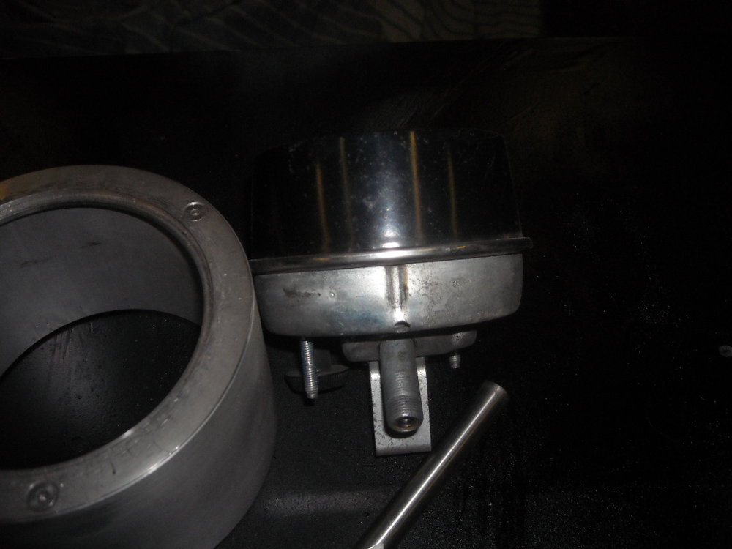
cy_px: 274
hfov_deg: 52.6
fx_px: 740
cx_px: 366
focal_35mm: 35
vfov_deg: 40.7
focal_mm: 5.7
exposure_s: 1/60
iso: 200
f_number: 5.6
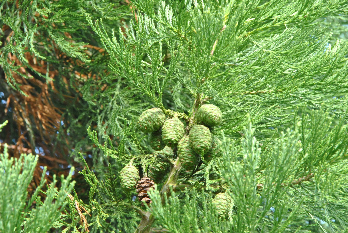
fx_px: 2613
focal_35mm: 270
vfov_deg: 5.1
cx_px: 174
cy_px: 116
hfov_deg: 7.6
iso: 800
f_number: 13
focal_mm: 180
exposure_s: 1/60
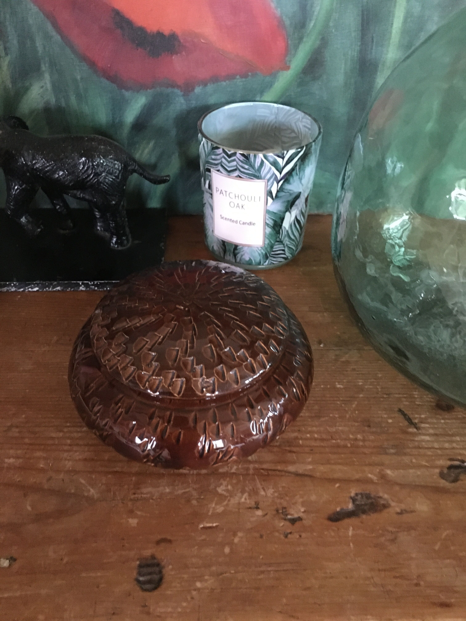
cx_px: 233
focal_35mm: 29
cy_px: 310
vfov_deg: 61.7
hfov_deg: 48.2
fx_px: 521
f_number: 2.2
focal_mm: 4.15
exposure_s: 1/17
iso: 640
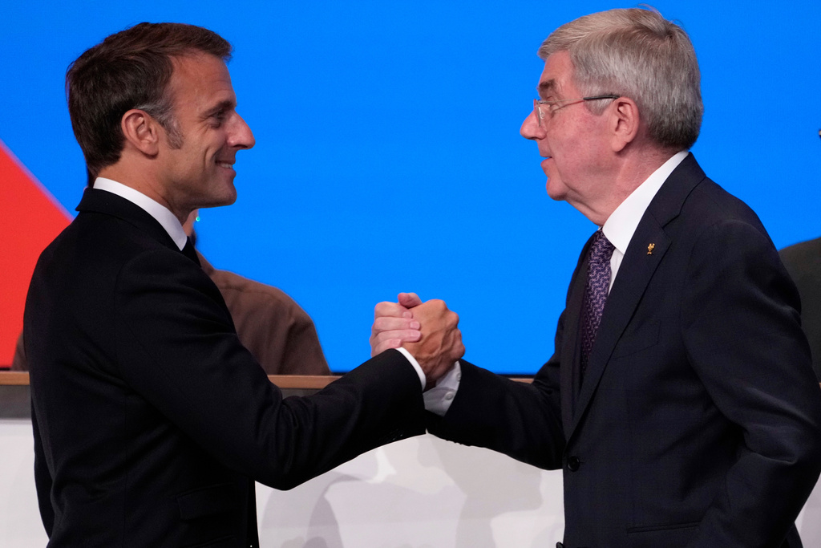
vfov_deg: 3.4
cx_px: 410
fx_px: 9123
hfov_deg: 5.2
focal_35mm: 400
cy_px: 274
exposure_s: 1/200
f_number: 5.6
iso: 3200
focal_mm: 400
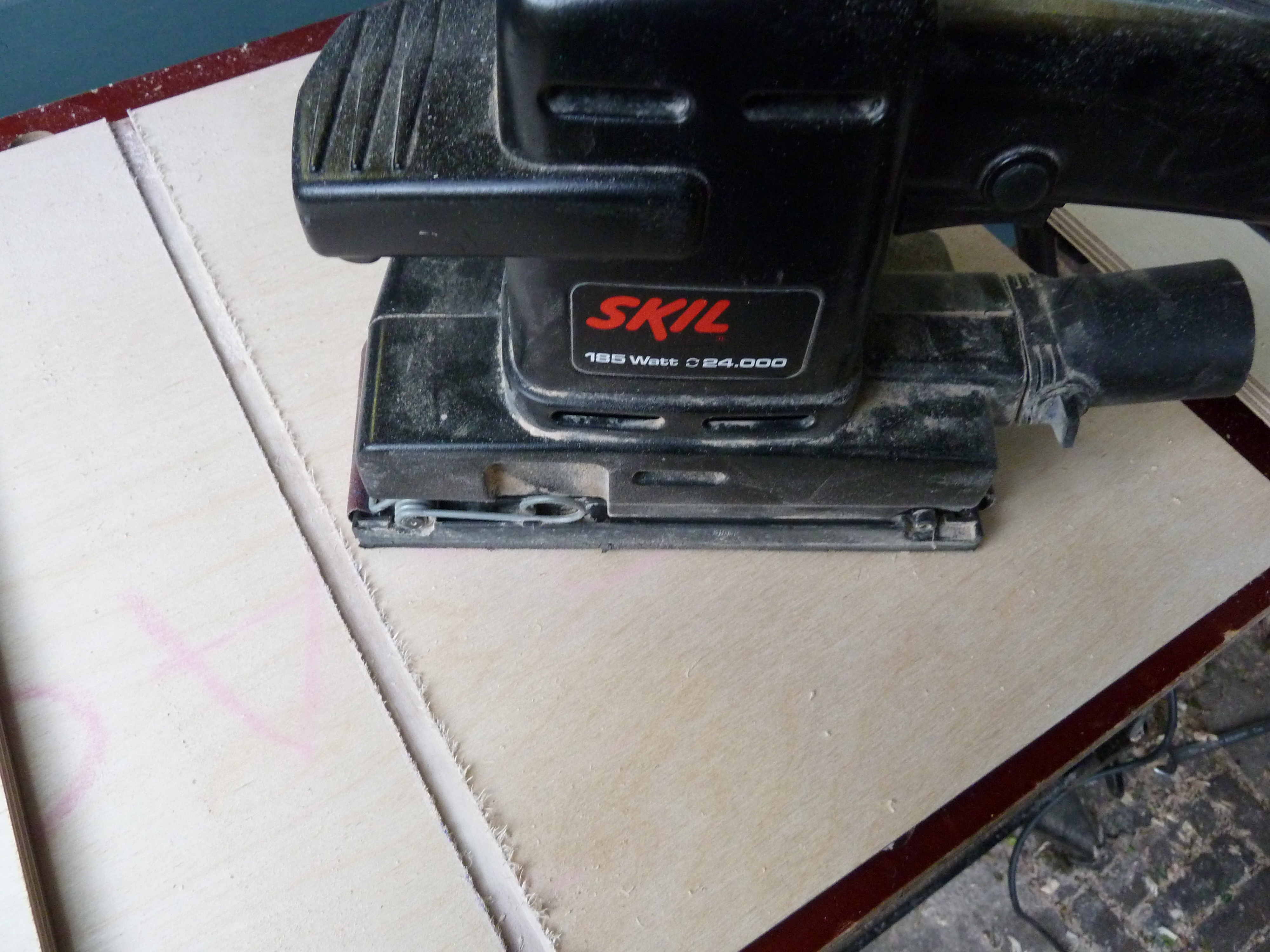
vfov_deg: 54.9
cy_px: 476
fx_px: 917
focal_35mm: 25
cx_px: 635
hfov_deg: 69.4
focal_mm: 4.1
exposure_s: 1/25
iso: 400
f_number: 3.5
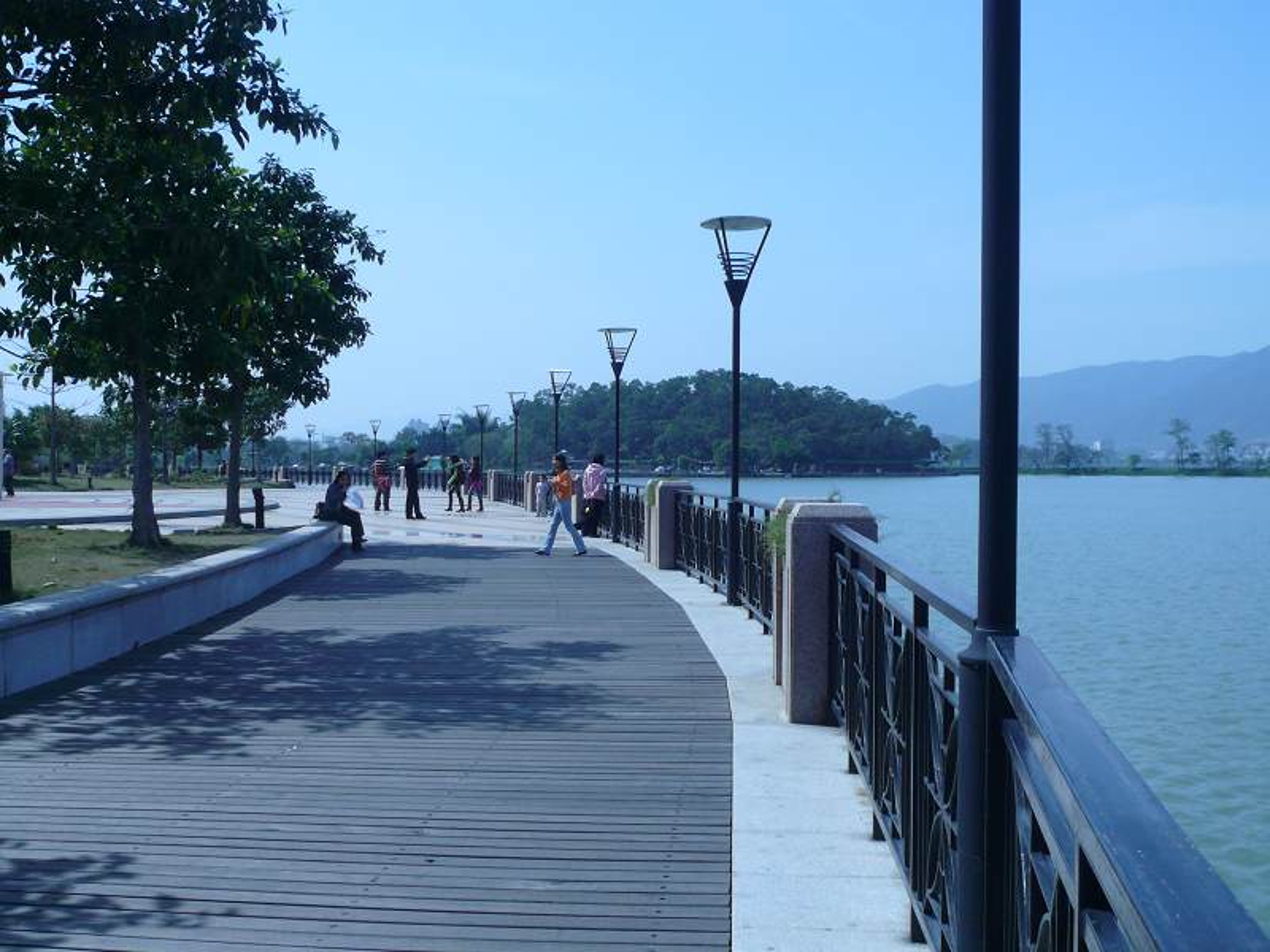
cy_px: 476
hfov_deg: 44.8
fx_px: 1541
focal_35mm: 42
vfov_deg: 34.3
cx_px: 635
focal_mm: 6.9
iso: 100
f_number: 10
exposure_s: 1/250
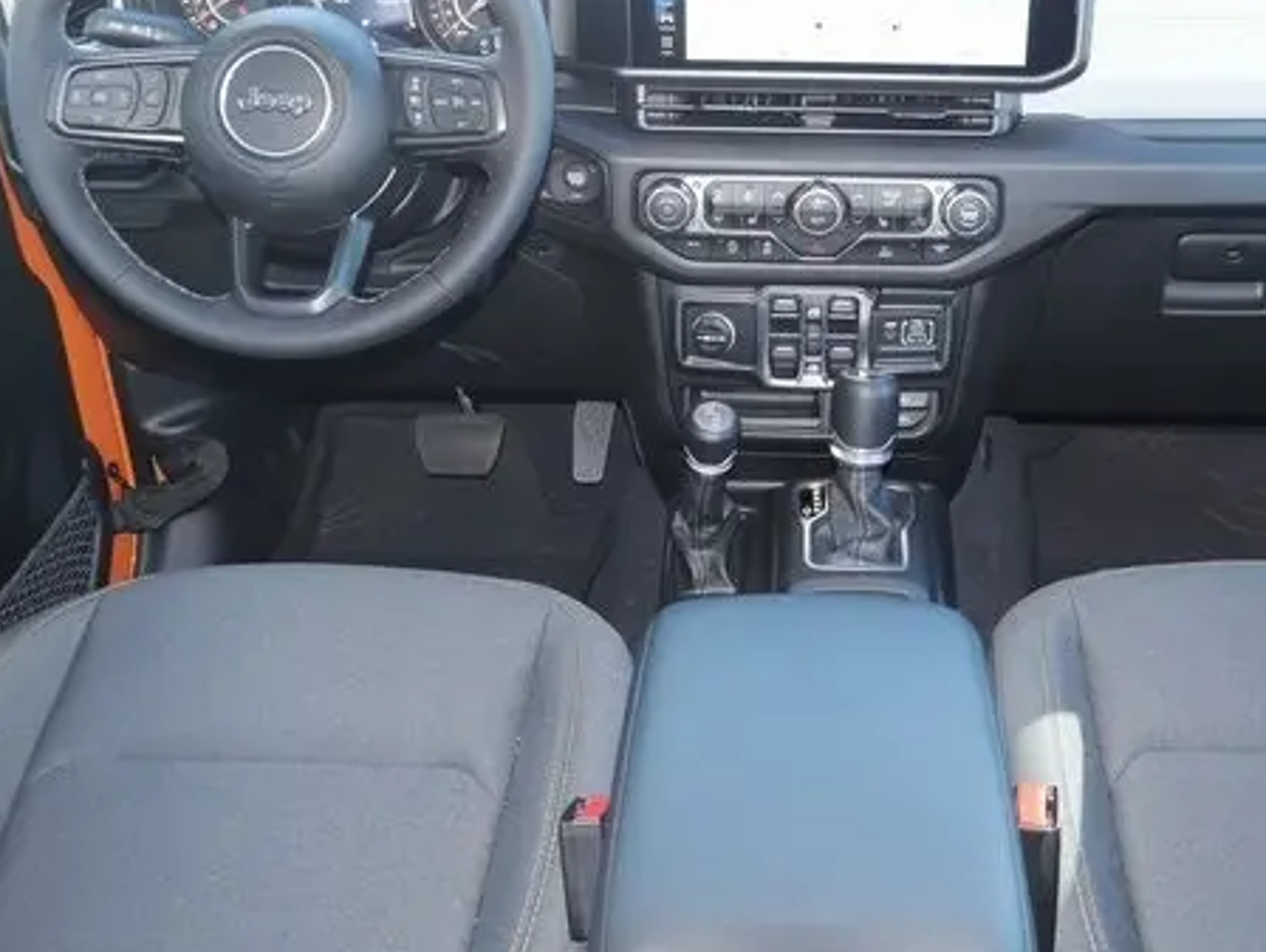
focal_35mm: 40
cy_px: 445
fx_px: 1464
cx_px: 791
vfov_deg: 36.0
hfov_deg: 46.3
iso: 800
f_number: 5
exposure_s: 1/60
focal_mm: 14
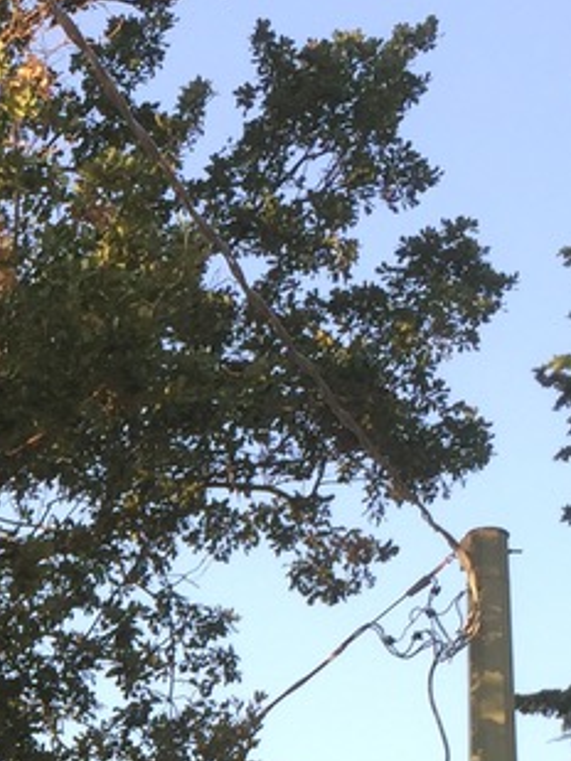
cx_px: -317
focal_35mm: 120
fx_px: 2637
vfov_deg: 16.0
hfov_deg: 11.8
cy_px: 823
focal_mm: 4.15
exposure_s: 1/243
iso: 32
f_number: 2.2
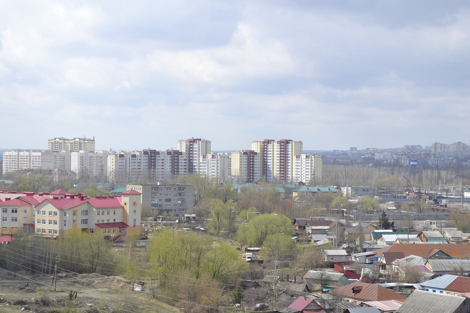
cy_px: 156
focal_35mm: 82
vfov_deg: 16.5
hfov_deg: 24.6
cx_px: 235
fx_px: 1077
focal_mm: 55
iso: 100
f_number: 7.1
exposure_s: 1/250
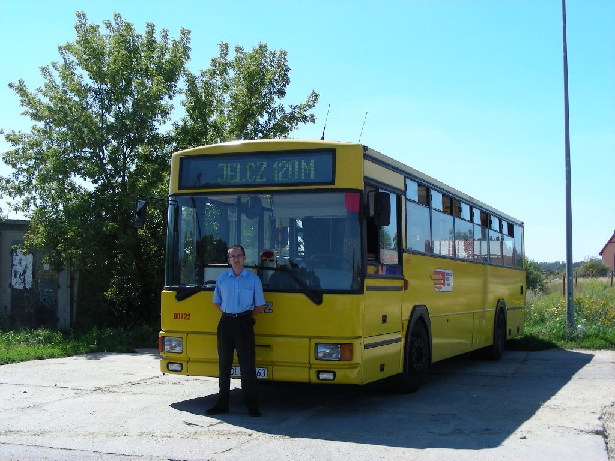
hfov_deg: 39.7
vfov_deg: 30.3
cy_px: 230
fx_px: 853
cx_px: 308
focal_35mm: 48
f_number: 4
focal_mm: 8
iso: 50
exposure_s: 1/385
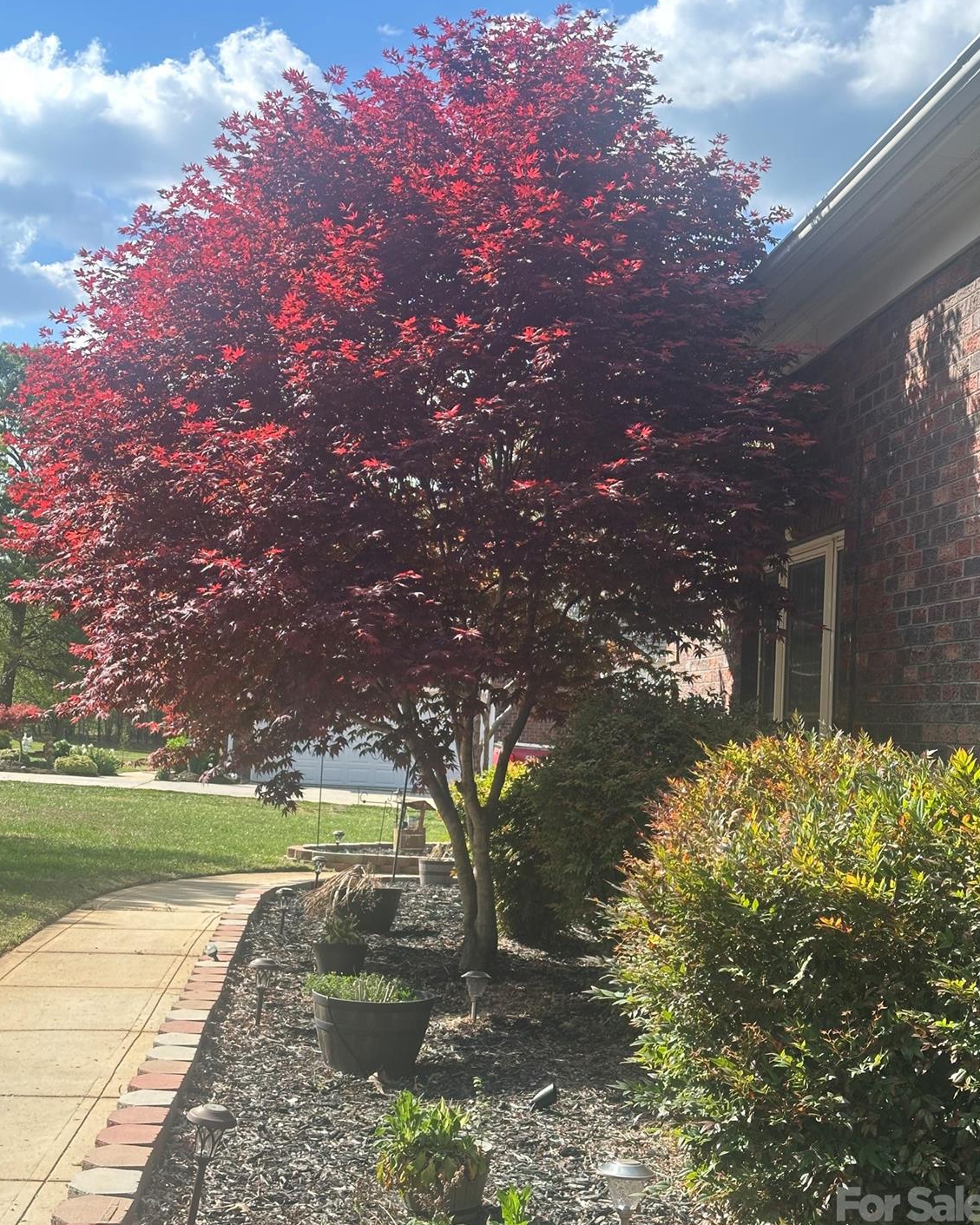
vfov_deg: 36.7
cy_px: 616
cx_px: 492
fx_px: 1849
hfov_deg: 29.7
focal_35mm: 51
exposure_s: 1/1289
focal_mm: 6.86
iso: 64
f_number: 1.78
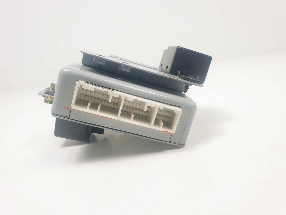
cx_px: 143
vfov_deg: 53.1
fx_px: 215
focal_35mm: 26
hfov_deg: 67.3
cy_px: 108
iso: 50
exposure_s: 1/253
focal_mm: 4.3
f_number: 2.4
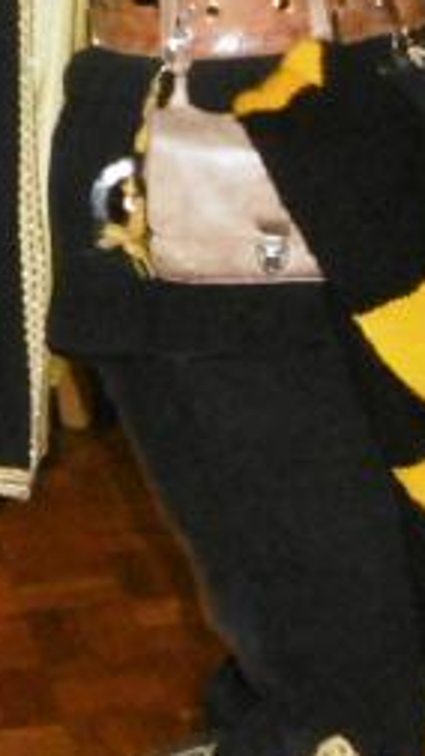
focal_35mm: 118
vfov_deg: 17.2
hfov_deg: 10.1
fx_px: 2368
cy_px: -193
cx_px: -82
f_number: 3.1
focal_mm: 4.3
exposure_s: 1/60
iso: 500
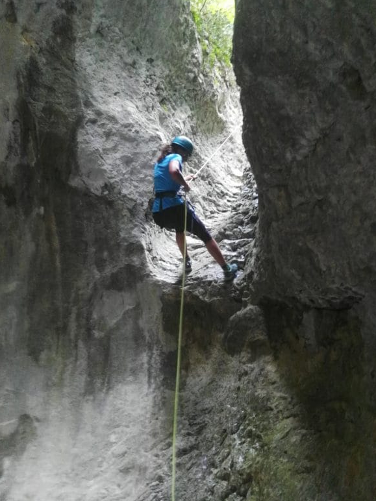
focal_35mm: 29
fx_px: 420
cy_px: 247
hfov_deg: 48.2
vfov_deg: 61.7
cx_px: 194
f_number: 2
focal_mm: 2.96
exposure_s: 1/25
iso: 491
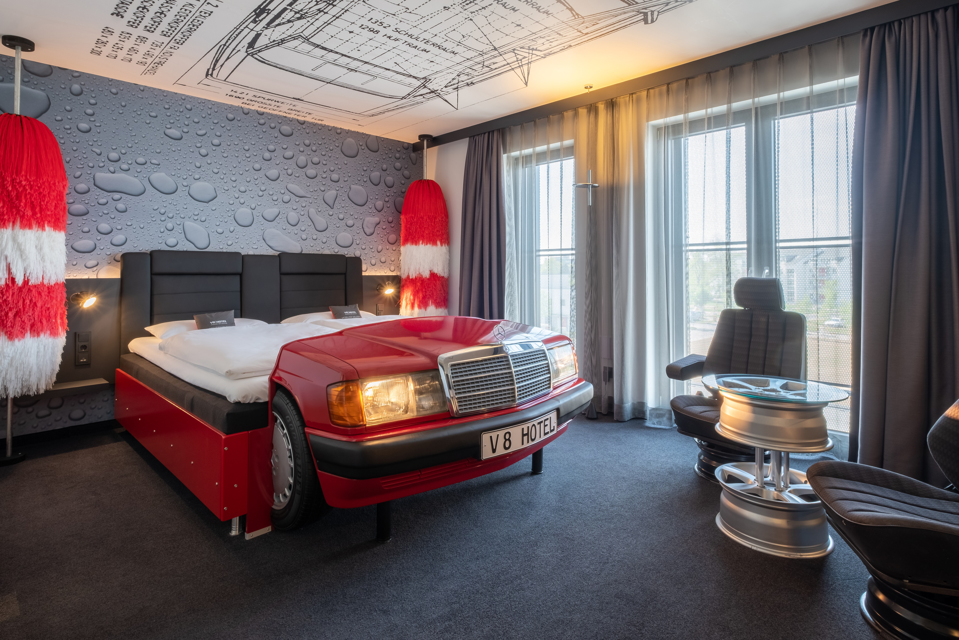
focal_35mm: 17
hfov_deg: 93.3
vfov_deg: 70.4
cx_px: 480
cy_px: 320
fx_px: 453
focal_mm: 11.5
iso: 200
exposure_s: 1/5
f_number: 11
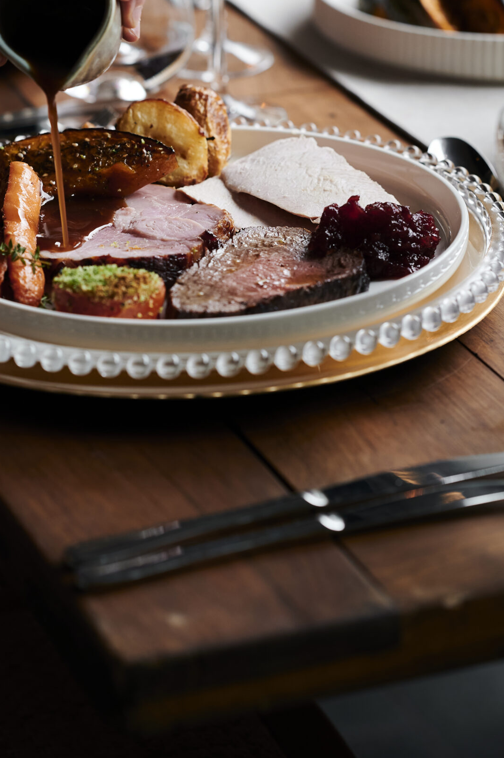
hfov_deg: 10.1
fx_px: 2840
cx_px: 225
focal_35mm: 135
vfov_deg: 15.1
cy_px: 163
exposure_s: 1/125
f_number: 3.5
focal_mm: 85
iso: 400
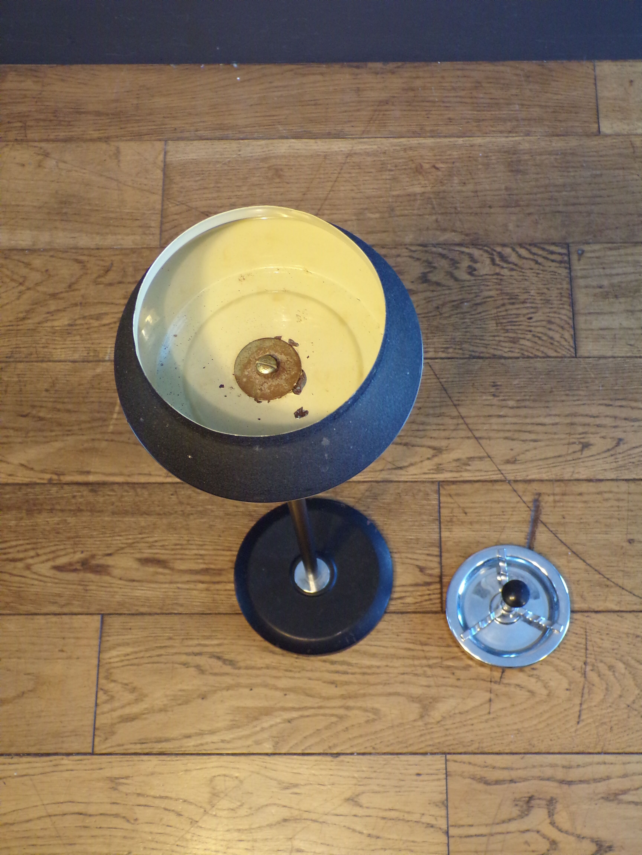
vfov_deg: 44.8
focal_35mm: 42
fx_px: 1039
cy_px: 428
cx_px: 321
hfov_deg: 34.3
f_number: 3.4
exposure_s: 1/17
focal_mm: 7.6
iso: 330
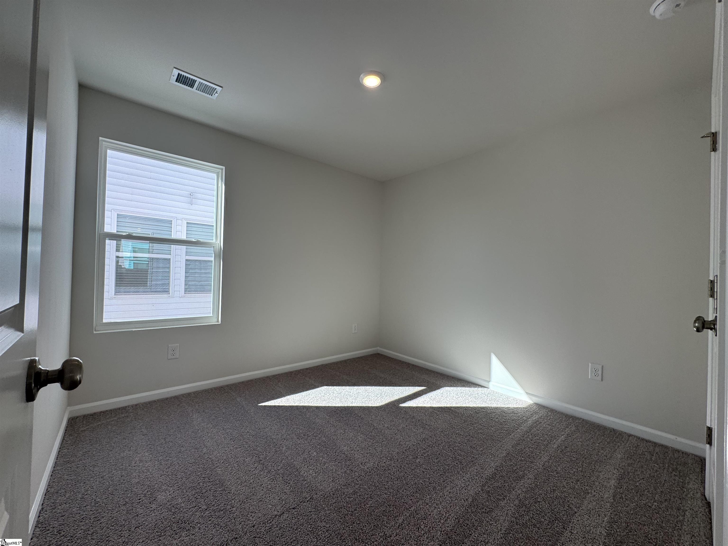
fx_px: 294
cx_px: 364
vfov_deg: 85.7
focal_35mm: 14
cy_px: 273
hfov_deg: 102.1
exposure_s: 1/205
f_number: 2.2
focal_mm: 2.22
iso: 40
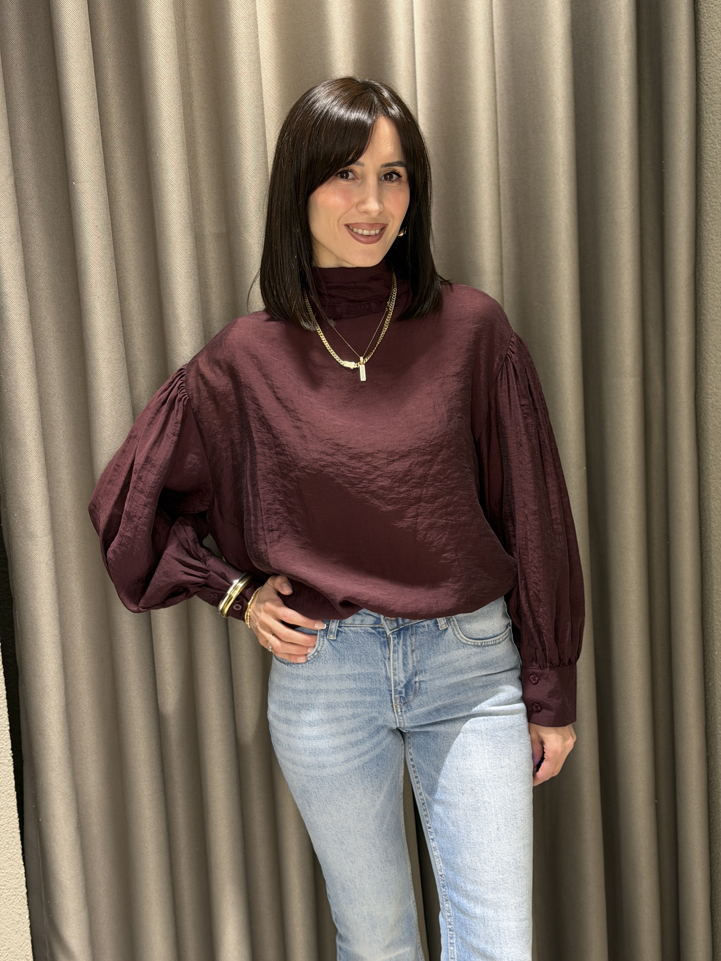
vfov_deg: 39.7
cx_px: 360
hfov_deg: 30.3
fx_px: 1333
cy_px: 480
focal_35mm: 48
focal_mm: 6.76
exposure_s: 1/60
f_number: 1.78
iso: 125
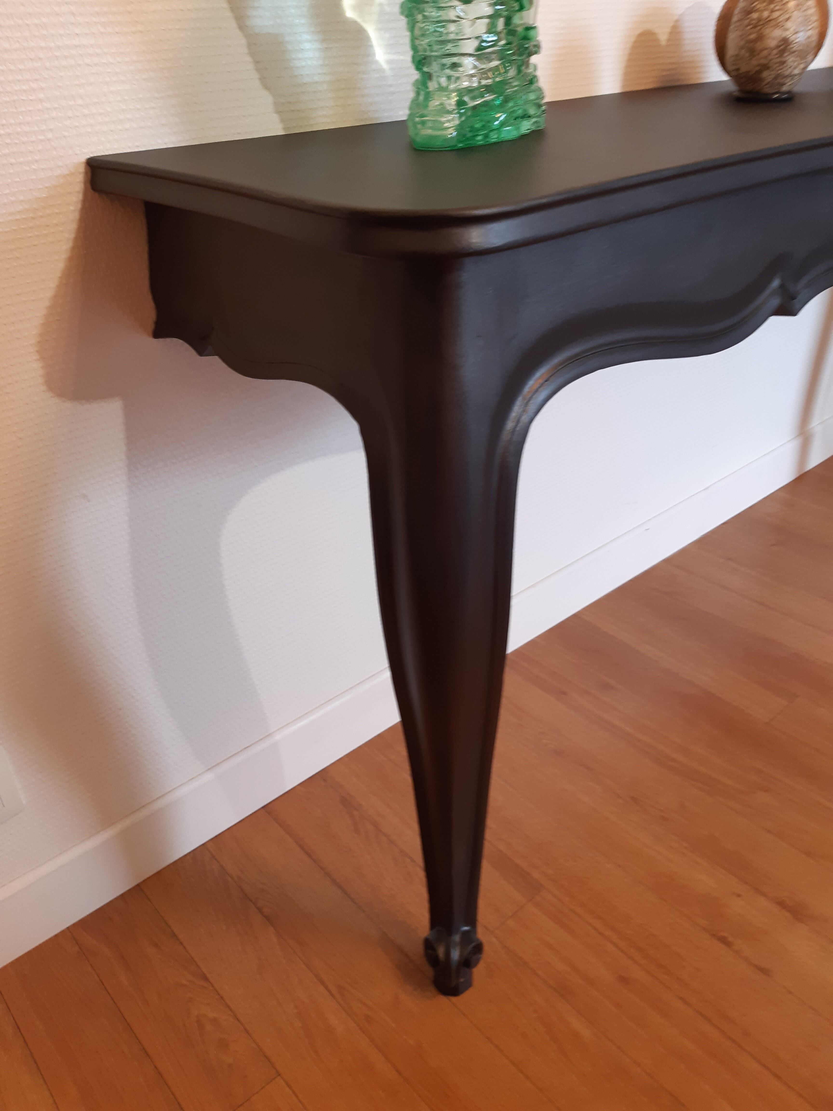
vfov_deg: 67.3
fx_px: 834
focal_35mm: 26
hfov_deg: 53.1
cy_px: 556
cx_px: 416
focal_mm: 3.92
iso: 125
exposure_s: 1/50
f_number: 1.7
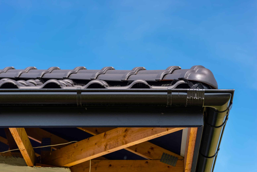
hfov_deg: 20.4
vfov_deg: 13.7
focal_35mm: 100
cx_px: 128
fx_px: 714
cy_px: 86
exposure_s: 1/80
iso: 200
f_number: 5.6
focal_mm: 100
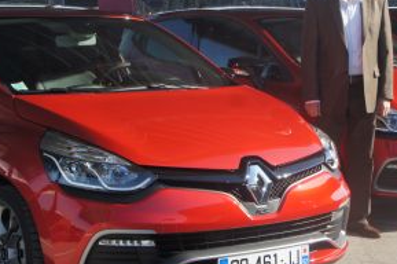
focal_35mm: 108
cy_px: 133
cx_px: 315
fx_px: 1190
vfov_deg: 12.7
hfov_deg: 18.8
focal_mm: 32
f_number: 8
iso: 250
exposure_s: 1/250
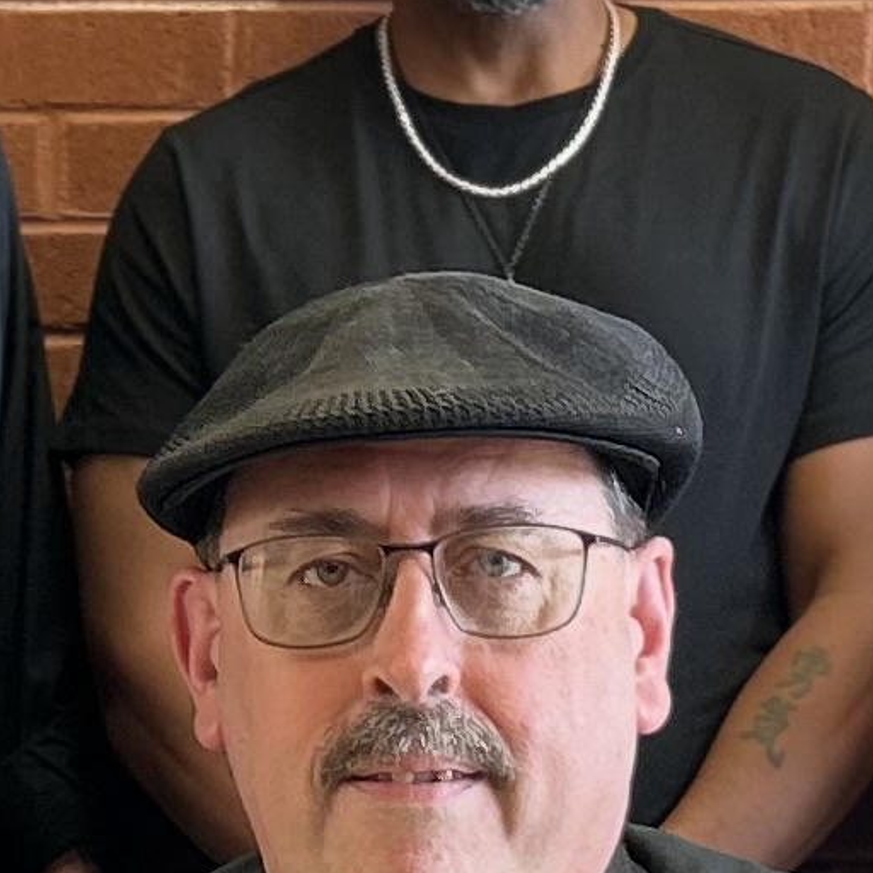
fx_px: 5164
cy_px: 1395
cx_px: 51
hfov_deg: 9.6
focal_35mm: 181
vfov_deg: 9.3
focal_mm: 5.7
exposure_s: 1/60
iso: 80
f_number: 1.5
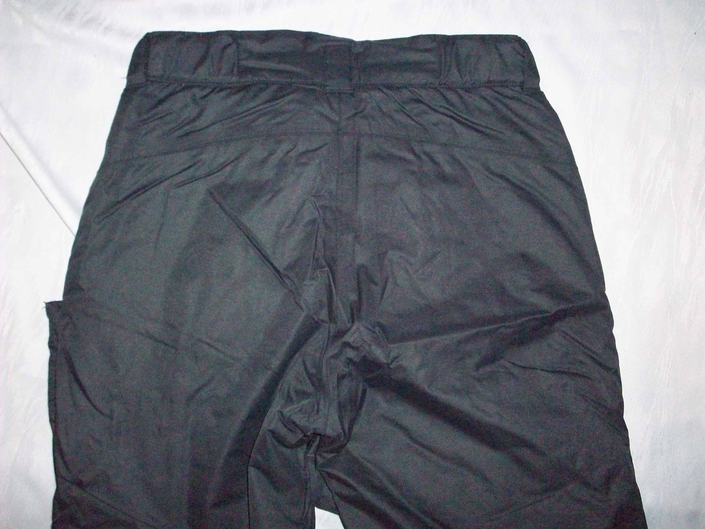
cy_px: 264
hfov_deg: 50.1
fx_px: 754
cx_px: 352
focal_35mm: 37
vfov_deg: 38.7
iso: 800
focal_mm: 6.2
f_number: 2.8
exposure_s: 1/128
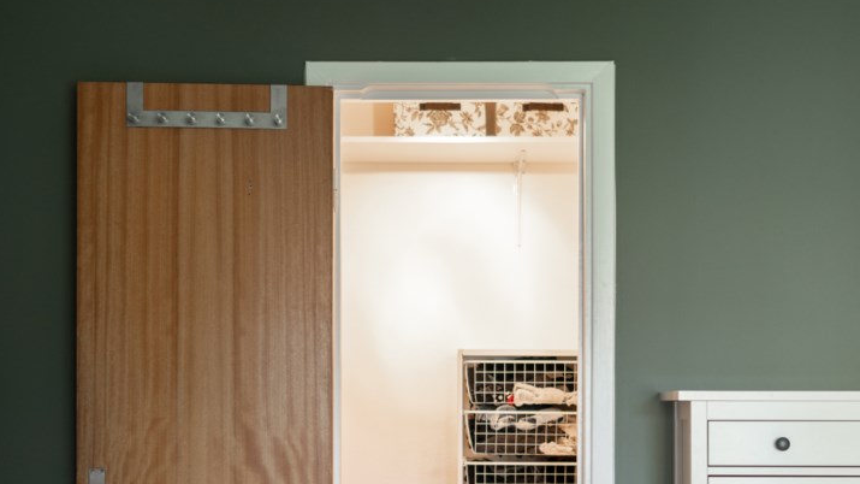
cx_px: 428
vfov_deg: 20.8
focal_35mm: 57
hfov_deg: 36.6
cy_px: 383
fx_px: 1300
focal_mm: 24
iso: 80
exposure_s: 1/40
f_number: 1.4
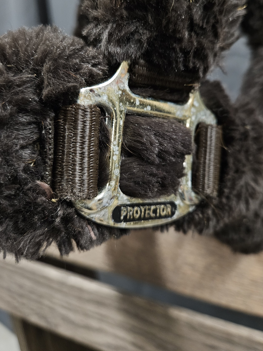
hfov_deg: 49.6
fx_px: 284
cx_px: 148
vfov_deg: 62.8
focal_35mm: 28
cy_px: 138
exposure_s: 1/100
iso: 400
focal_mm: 5.4
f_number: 1.8
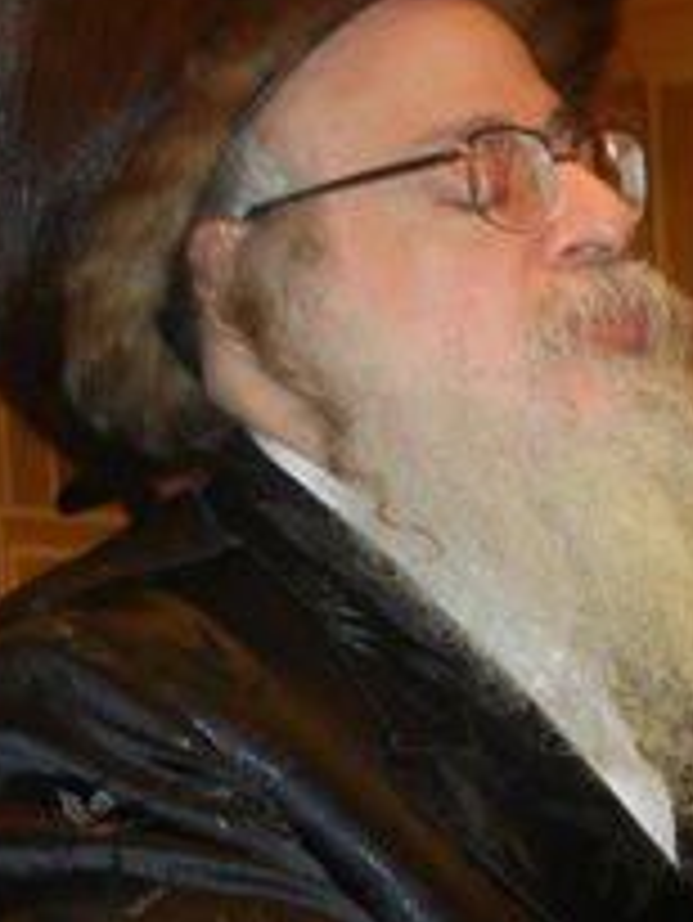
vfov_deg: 16.3
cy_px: 1007
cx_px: 990
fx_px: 3120
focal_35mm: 117
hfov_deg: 12.2
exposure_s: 1/30
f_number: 3.5
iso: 200
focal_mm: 5.4
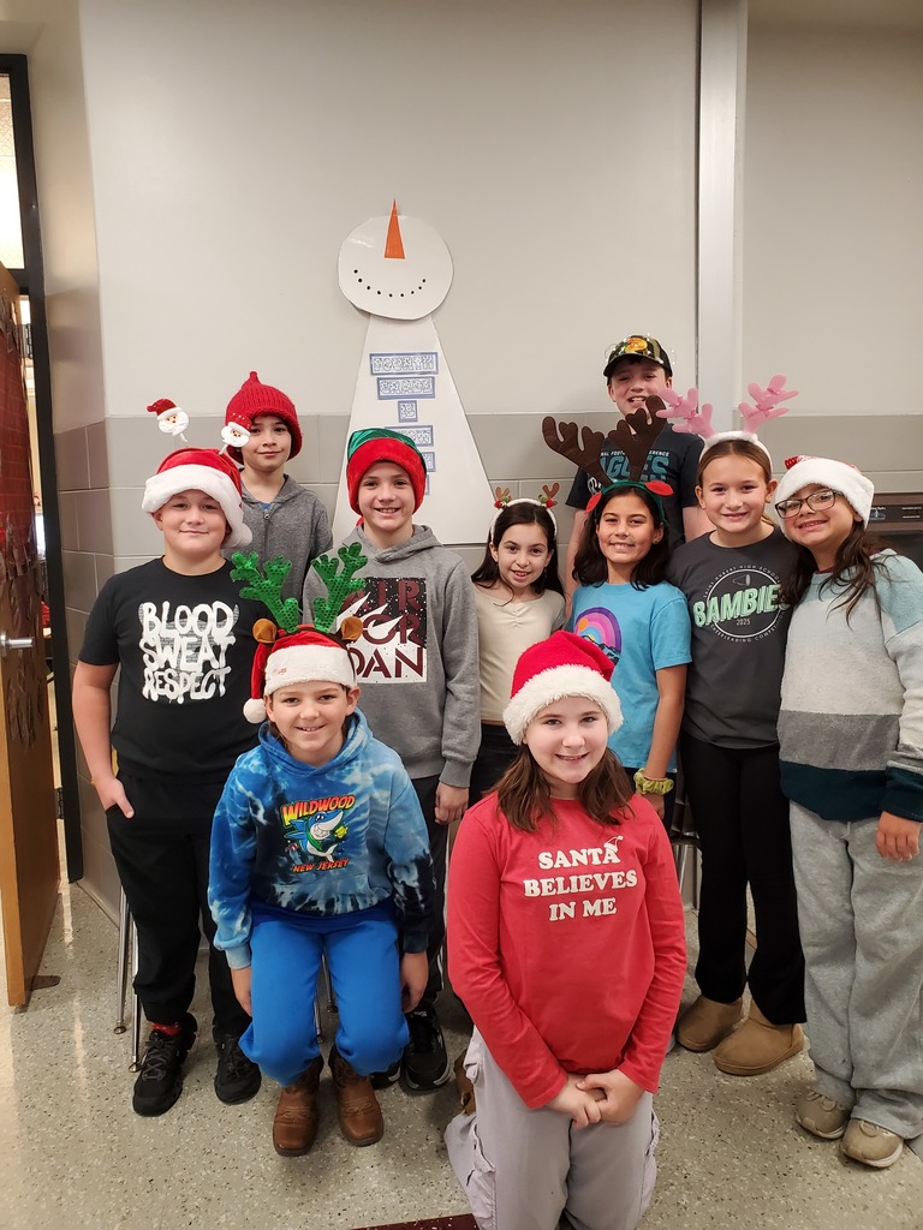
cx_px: 462
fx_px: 924
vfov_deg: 67.3
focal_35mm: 26
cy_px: 615
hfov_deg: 53.1
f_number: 2.4
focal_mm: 4.3
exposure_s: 1/60
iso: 200
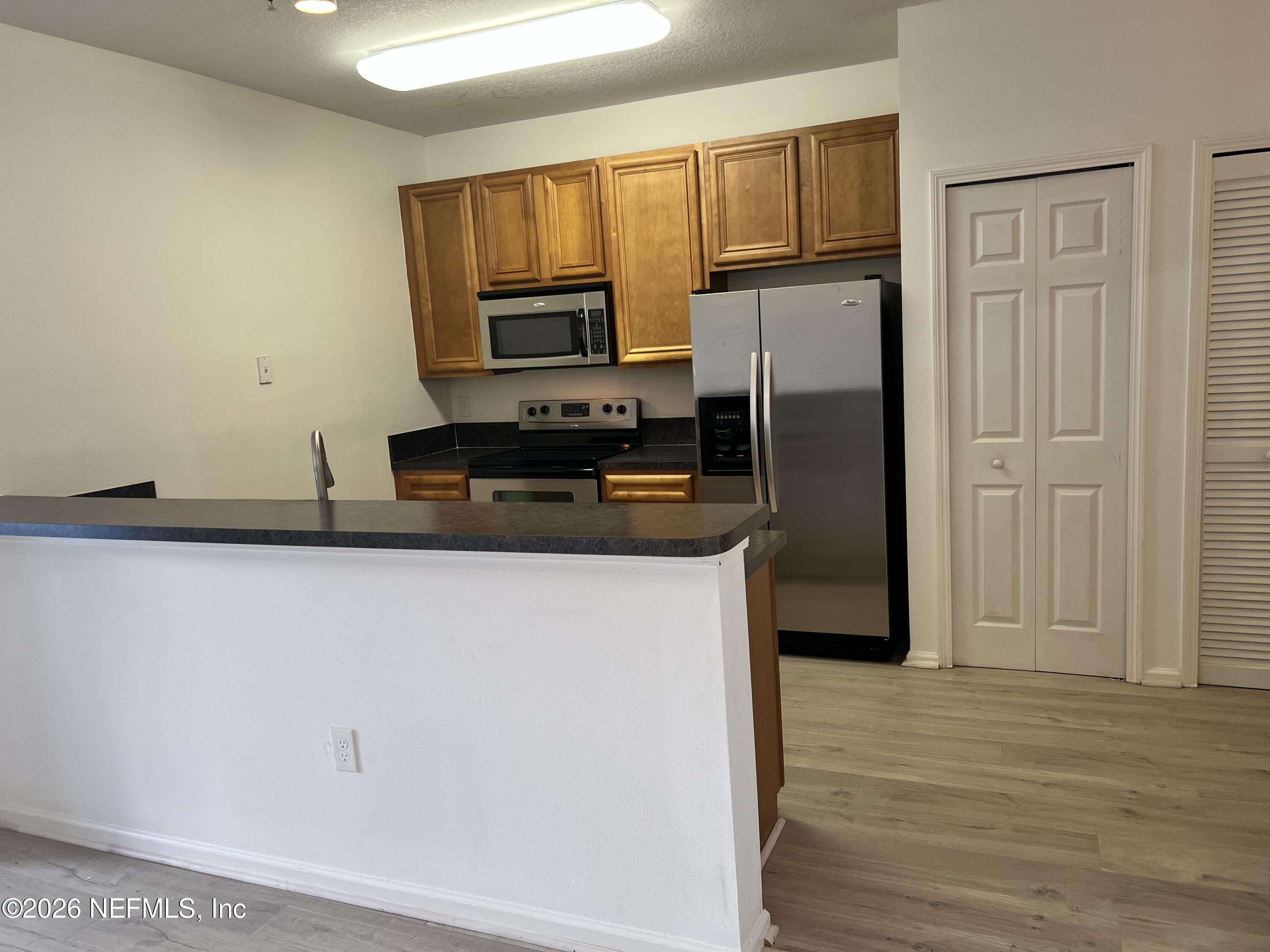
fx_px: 954
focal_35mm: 26
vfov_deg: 53.1
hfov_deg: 67.3
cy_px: 476
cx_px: 635
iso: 80
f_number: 1.5
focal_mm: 5.7
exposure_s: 1/60
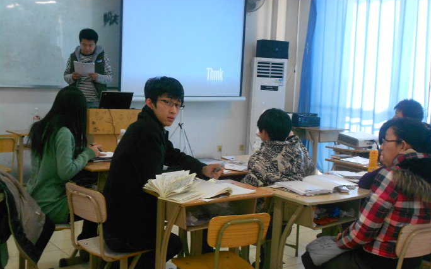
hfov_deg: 43.5
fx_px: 540
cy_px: 154
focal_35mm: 46
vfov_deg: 28.0
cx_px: 217
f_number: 4.2
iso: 400
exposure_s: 1/50
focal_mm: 7.7
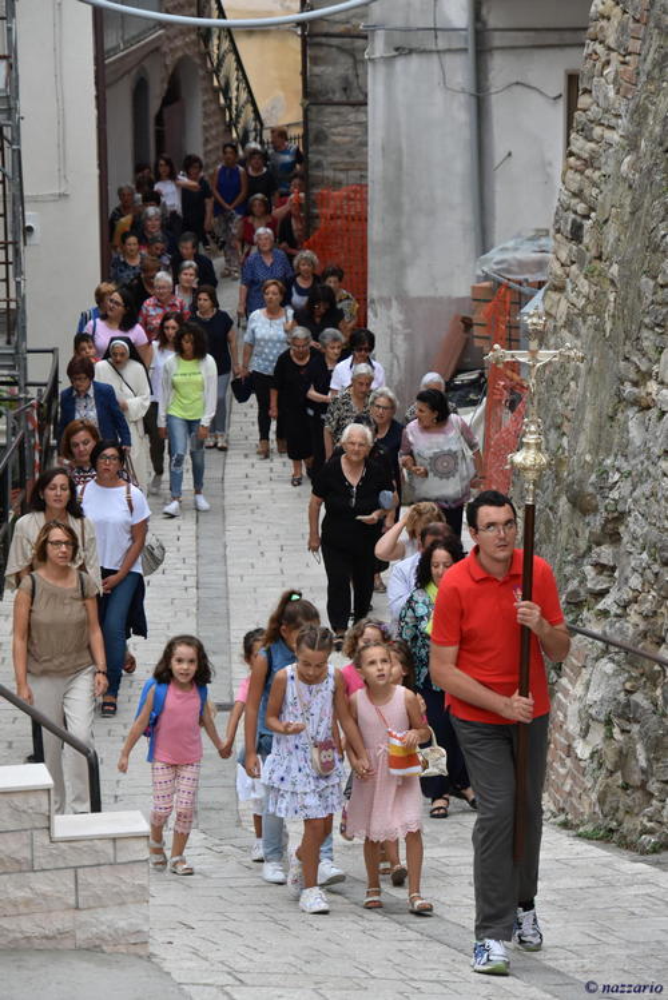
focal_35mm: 174
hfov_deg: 7.9
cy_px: 500
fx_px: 4838
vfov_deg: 11.8
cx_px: 334
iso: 800
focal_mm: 116
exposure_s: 1/250
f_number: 5
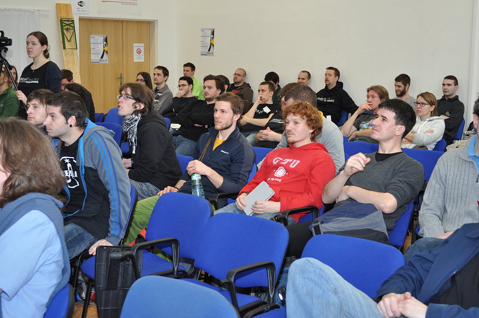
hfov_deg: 37.9
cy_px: 159
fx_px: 698
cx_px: 240
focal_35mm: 52
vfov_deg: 25.7
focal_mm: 35
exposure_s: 1/60
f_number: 5
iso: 400
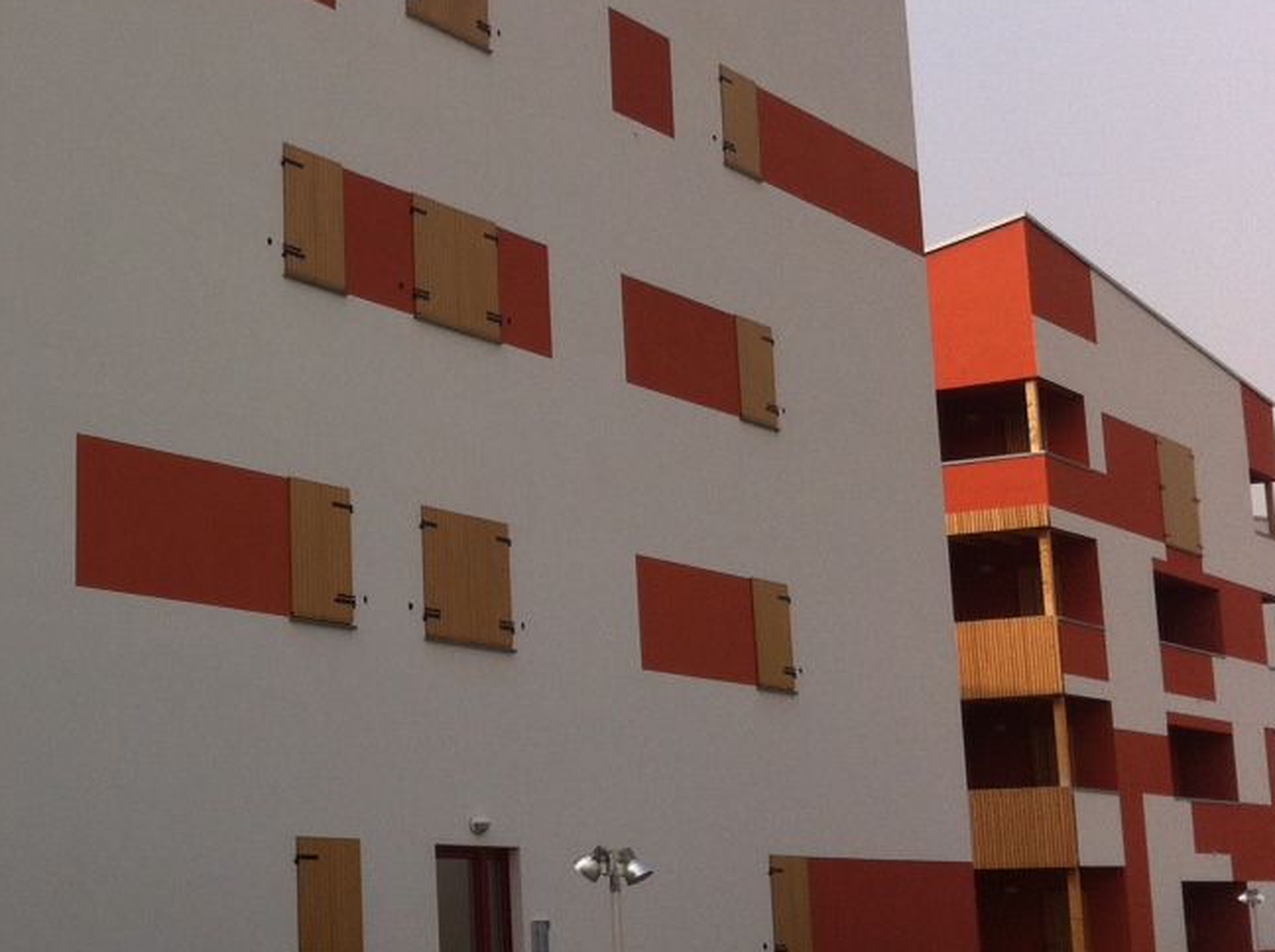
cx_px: 30
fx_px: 2574
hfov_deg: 26.5
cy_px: 303
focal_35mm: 70
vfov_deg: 20.9
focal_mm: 3.85
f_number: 2.8
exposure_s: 1/1117
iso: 80
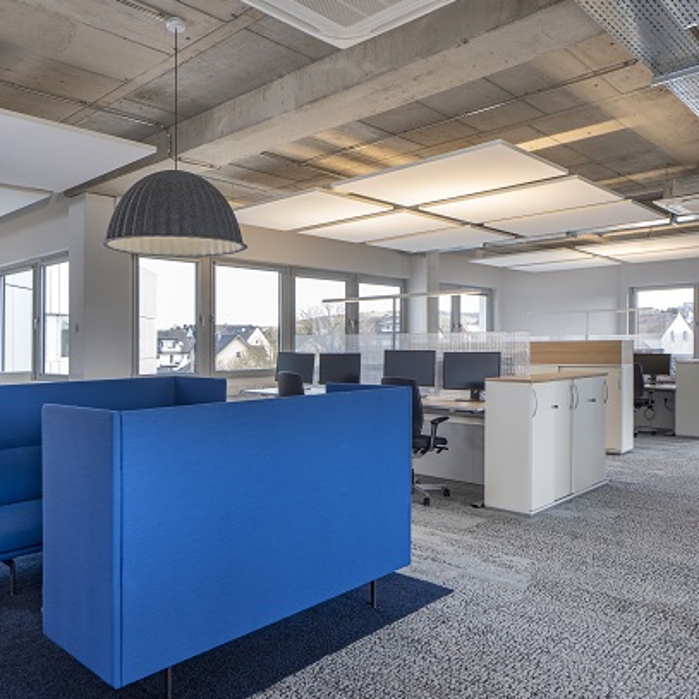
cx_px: 335
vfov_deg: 59.1
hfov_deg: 59.1
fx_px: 617
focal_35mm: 27
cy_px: 350
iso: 400
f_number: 13
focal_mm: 21
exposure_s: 1/30
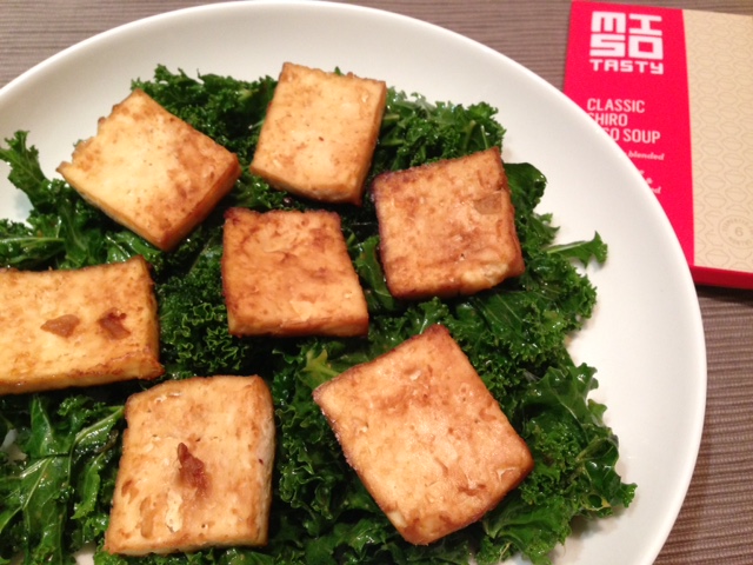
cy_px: 282
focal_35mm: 33
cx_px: 376
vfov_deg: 42.9
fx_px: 718
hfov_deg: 55.4
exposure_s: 1/20
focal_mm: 4.12
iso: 200
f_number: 2.4
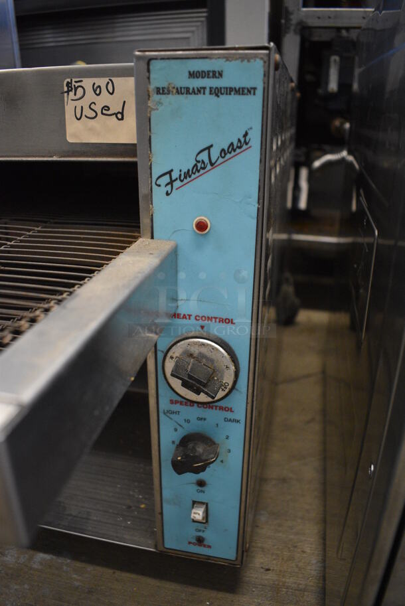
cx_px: 202
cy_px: 303
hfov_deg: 48.0
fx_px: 455
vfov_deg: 67.3
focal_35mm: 27
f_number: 3.5
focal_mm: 18
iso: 2200
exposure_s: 1/125
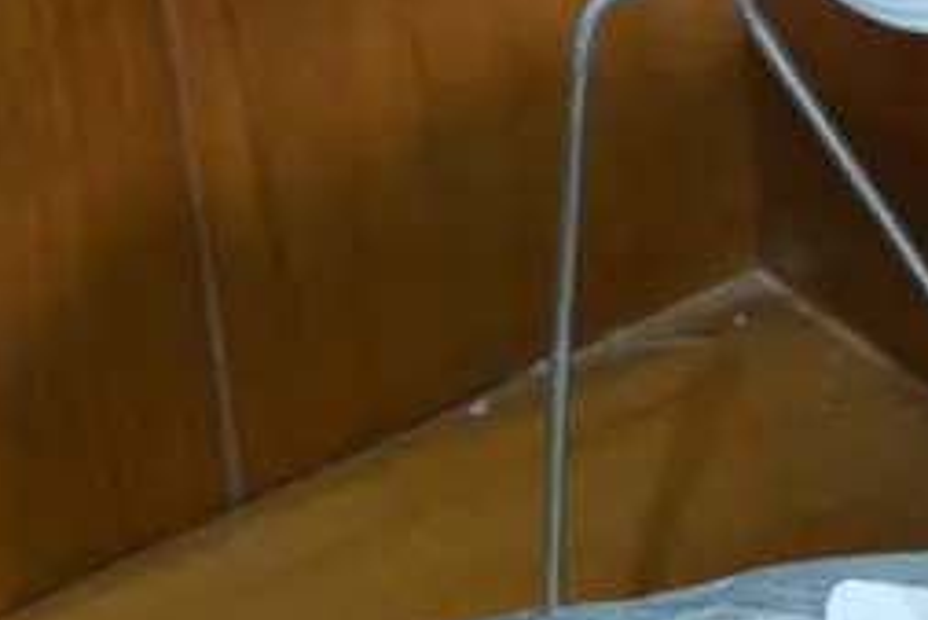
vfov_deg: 6.8
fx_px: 5210
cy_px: 578
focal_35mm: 202
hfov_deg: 10.1
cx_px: 1027
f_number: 5.2
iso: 1250
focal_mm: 24
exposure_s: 1/60
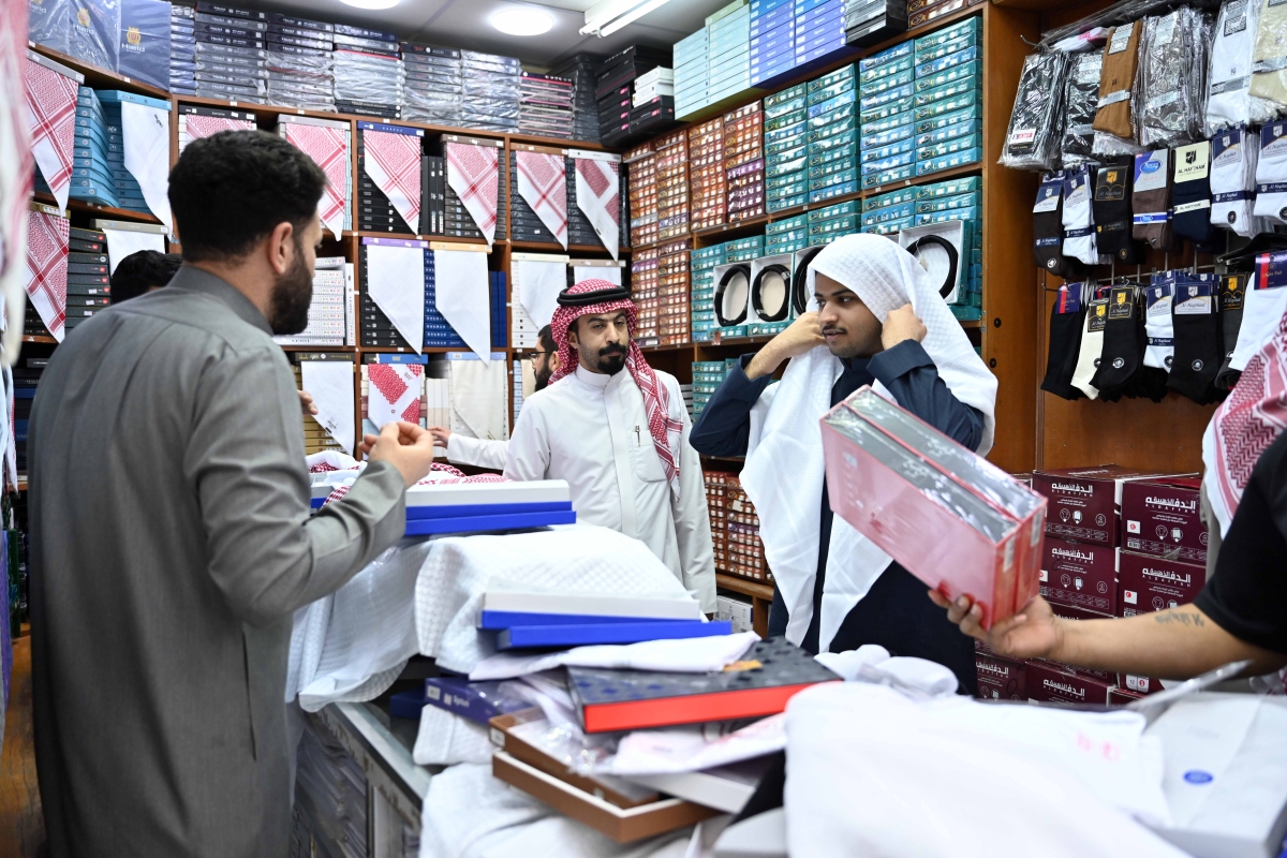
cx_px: 644
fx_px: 1055
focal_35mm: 30
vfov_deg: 44.3
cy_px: 429
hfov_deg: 62.8
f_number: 2.8
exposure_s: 1/1250
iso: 1000
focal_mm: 29.5
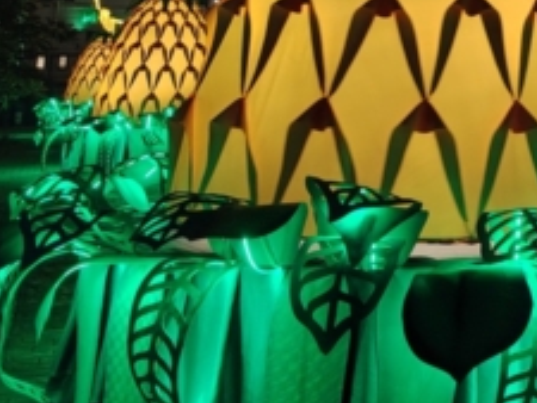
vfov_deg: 21.1
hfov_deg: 27.7
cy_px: -105
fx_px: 993
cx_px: 590
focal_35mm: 64
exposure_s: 1/24
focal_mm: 5.25
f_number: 1.75
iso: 641
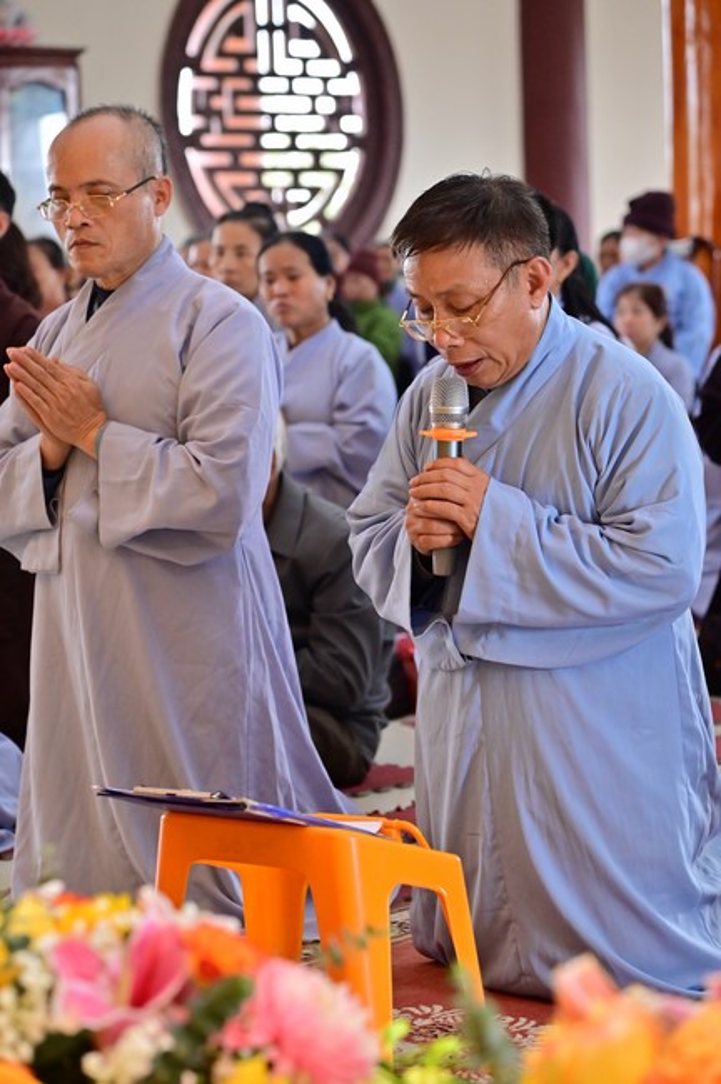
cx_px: 360
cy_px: 542
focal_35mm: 105
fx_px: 3161
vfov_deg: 19.5
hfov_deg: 13.0
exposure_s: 1/100
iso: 2500
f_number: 5.6
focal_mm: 105
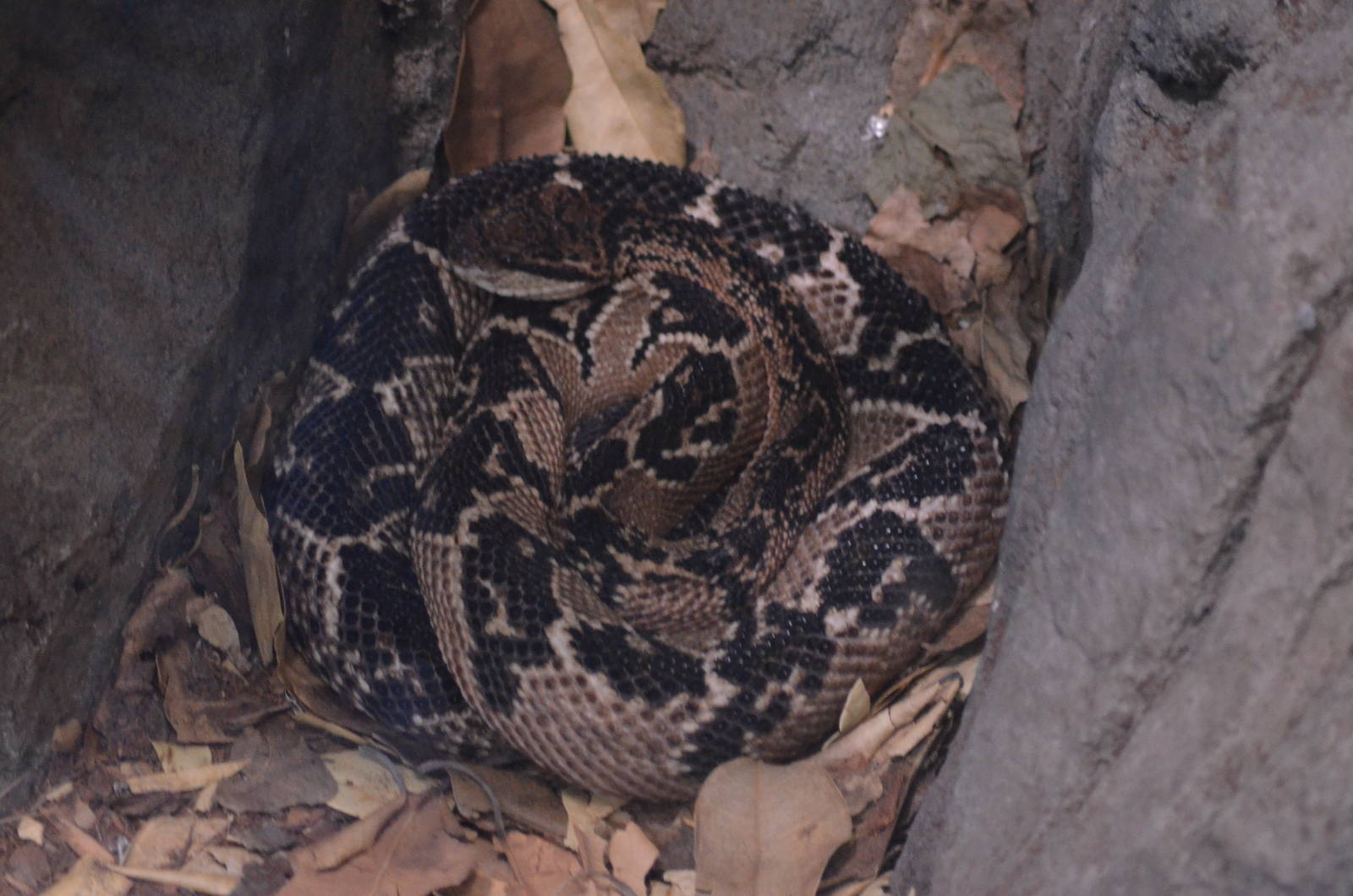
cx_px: 676
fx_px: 3938
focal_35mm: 105
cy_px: 448
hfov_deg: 19.5
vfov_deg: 13.0
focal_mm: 70
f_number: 4
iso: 3200
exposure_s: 1/40
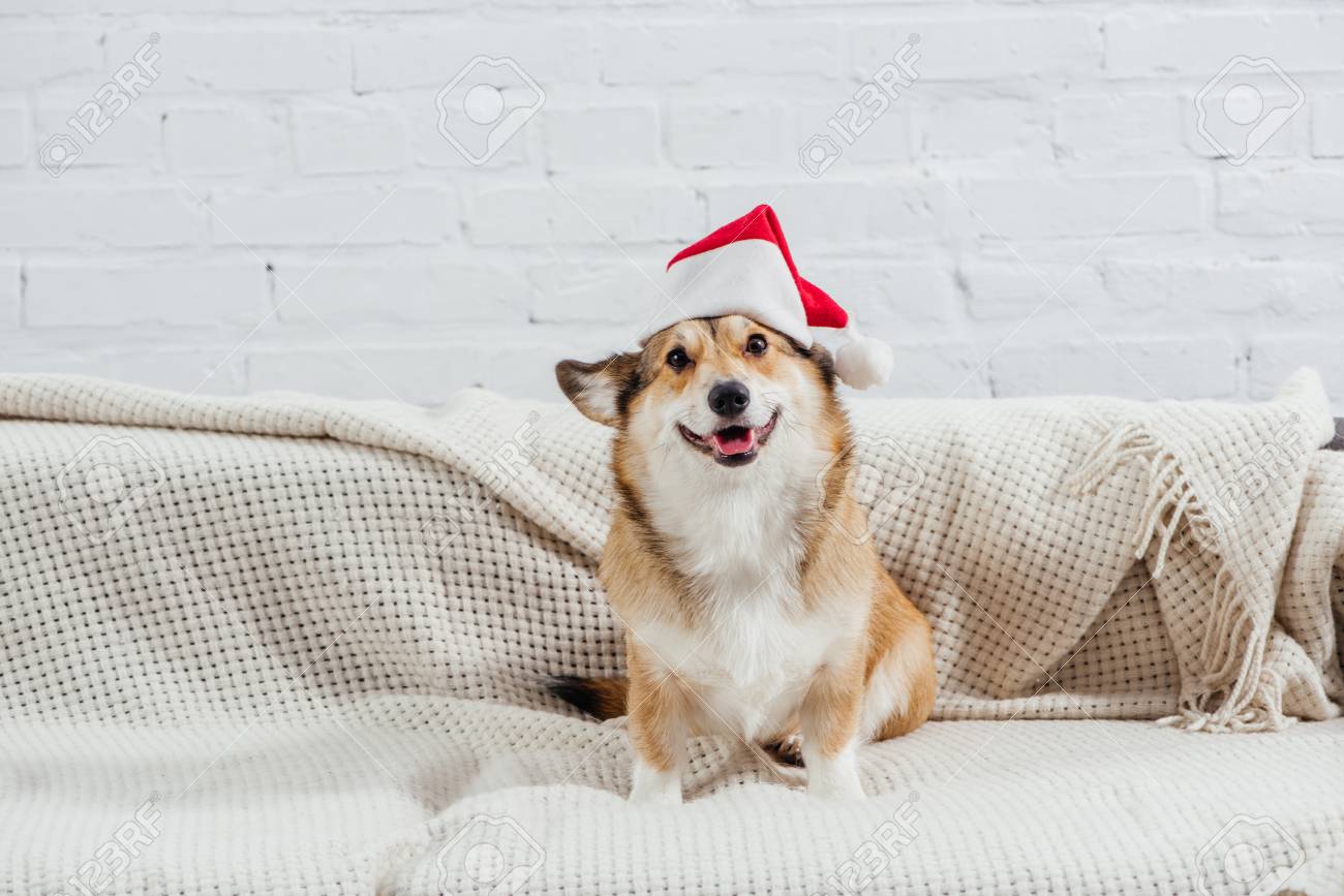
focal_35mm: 105
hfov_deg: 19.5
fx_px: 3920
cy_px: 448
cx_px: 672
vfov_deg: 13.0
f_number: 9
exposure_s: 1/160
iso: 200
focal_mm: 105
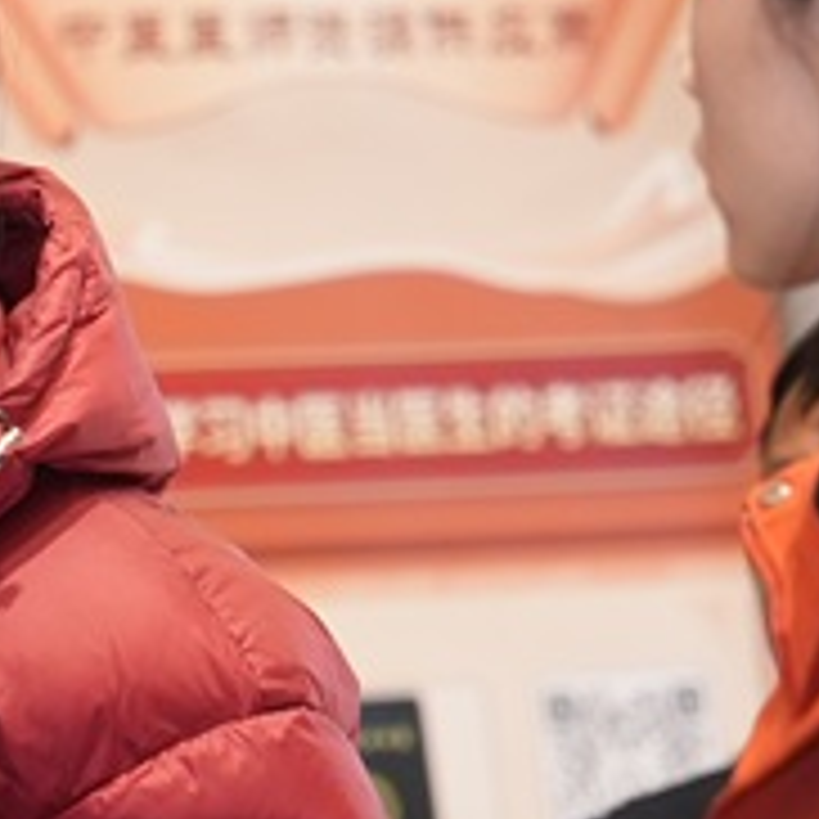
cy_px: 799
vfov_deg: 4.5
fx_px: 10493
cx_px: -306
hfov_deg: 4.4
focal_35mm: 392
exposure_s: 1/125
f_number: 2.8
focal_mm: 70
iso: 500
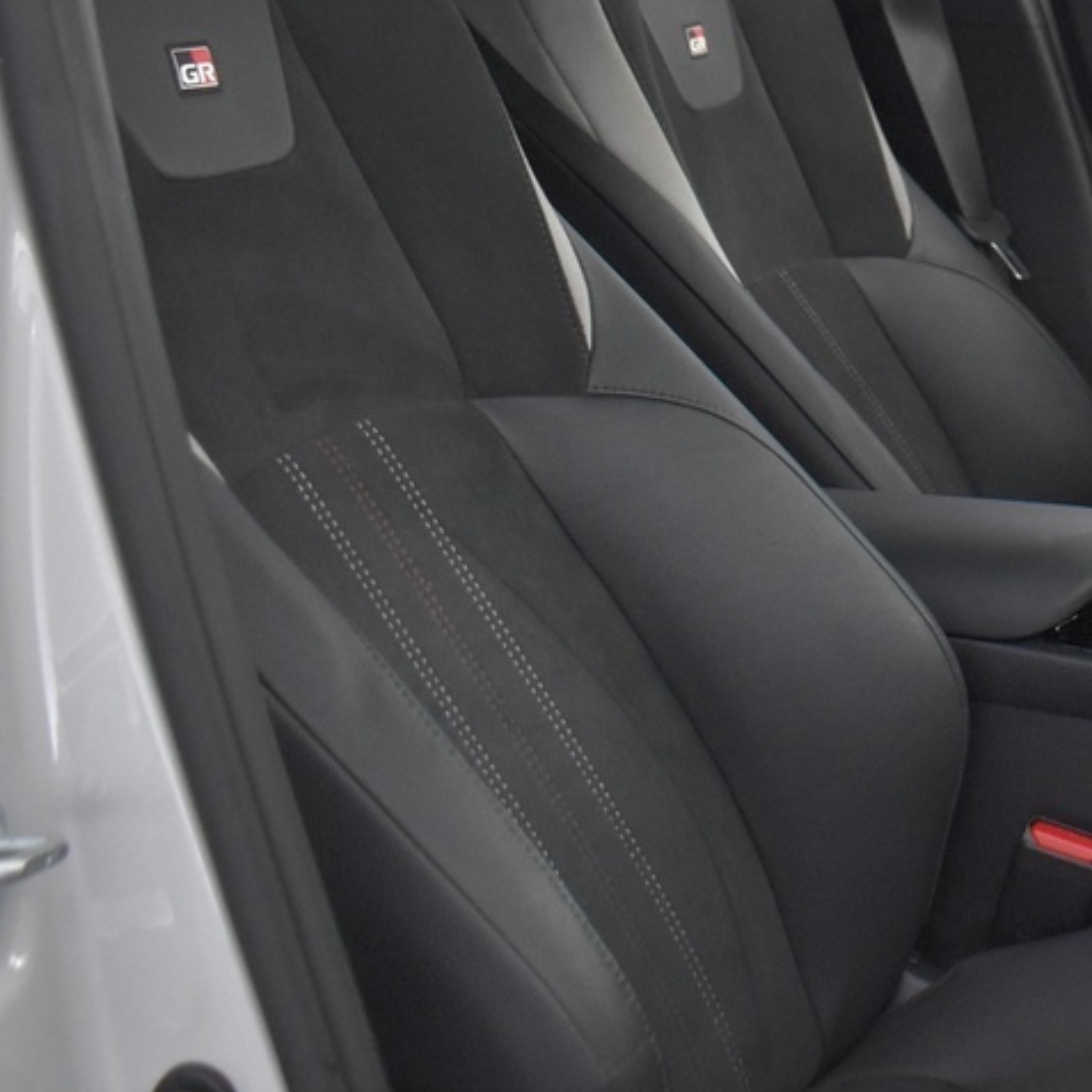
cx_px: 1600
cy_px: 417
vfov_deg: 22.1
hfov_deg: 19.5
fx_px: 2784
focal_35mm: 78
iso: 2000
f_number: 3.5
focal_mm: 18
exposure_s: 1/30
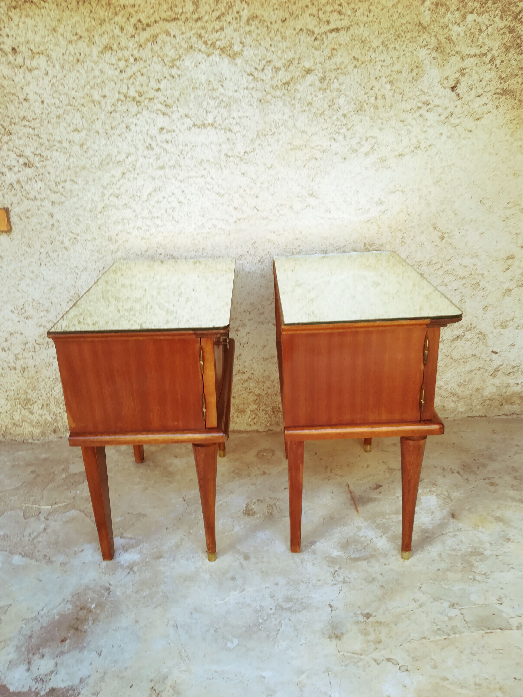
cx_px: 262
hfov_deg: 53.1
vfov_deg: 67.3
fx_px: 524
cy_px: 348
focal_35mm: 26
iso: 64
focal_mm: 3.83
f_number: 2.2
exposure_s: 1/33.3
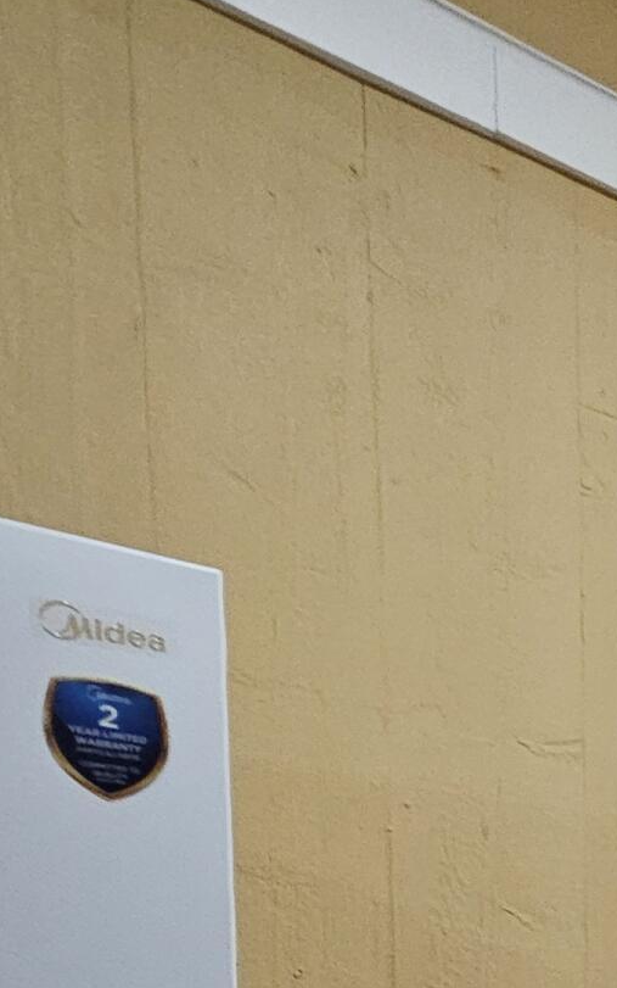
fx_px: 1372
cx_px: 1358
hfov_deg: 16.3
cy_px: 1151
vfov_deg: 33.2
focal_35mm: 51
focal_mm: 2.2
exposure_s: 1/30
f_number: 2.2
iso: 320
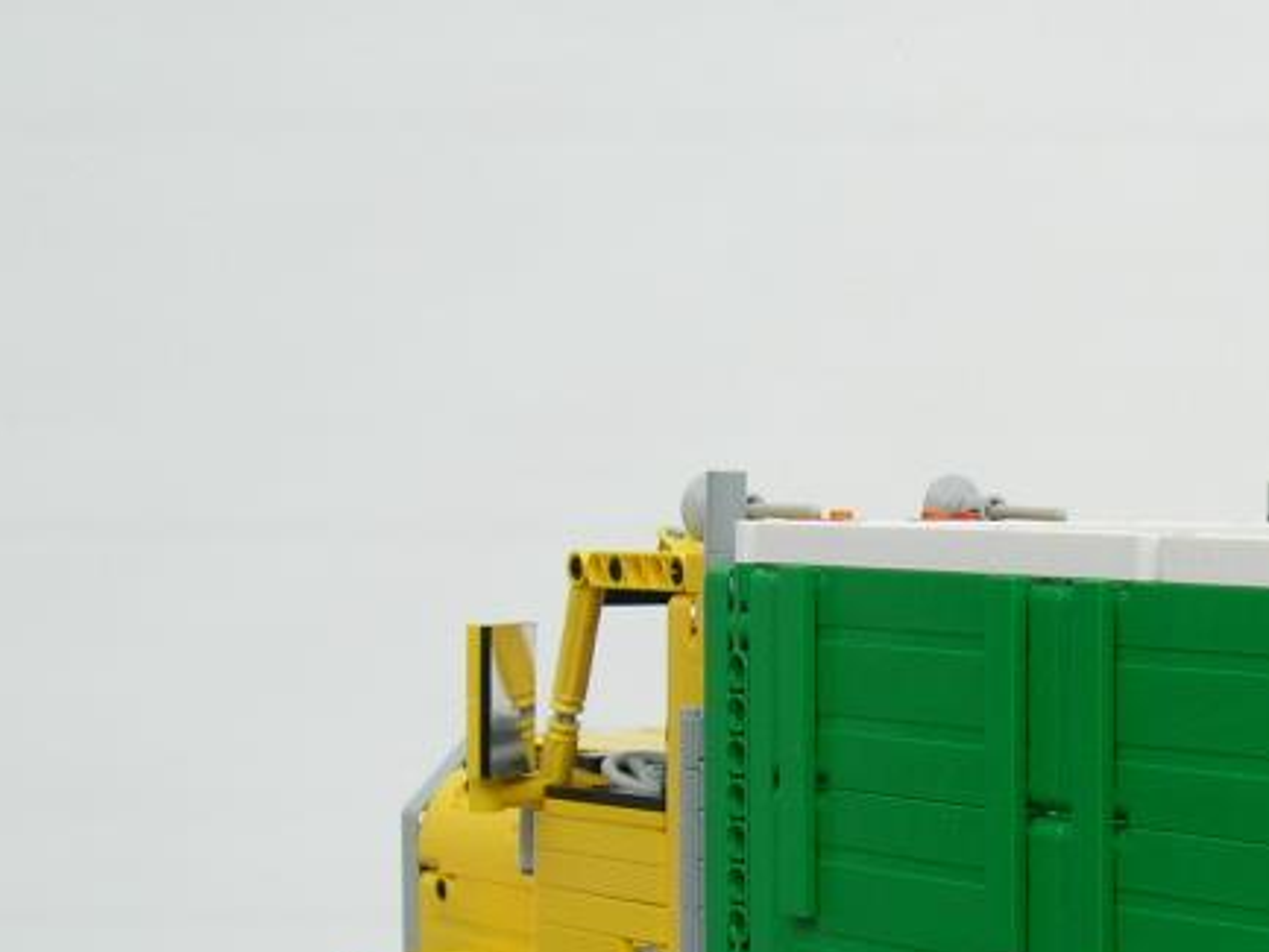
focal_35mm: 97
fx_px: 3557
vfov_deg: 14.9
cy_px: 1022
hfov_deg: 19.4
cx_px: 1407
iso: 64
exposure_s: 1/68.2
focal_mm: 8.5
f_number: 4.9
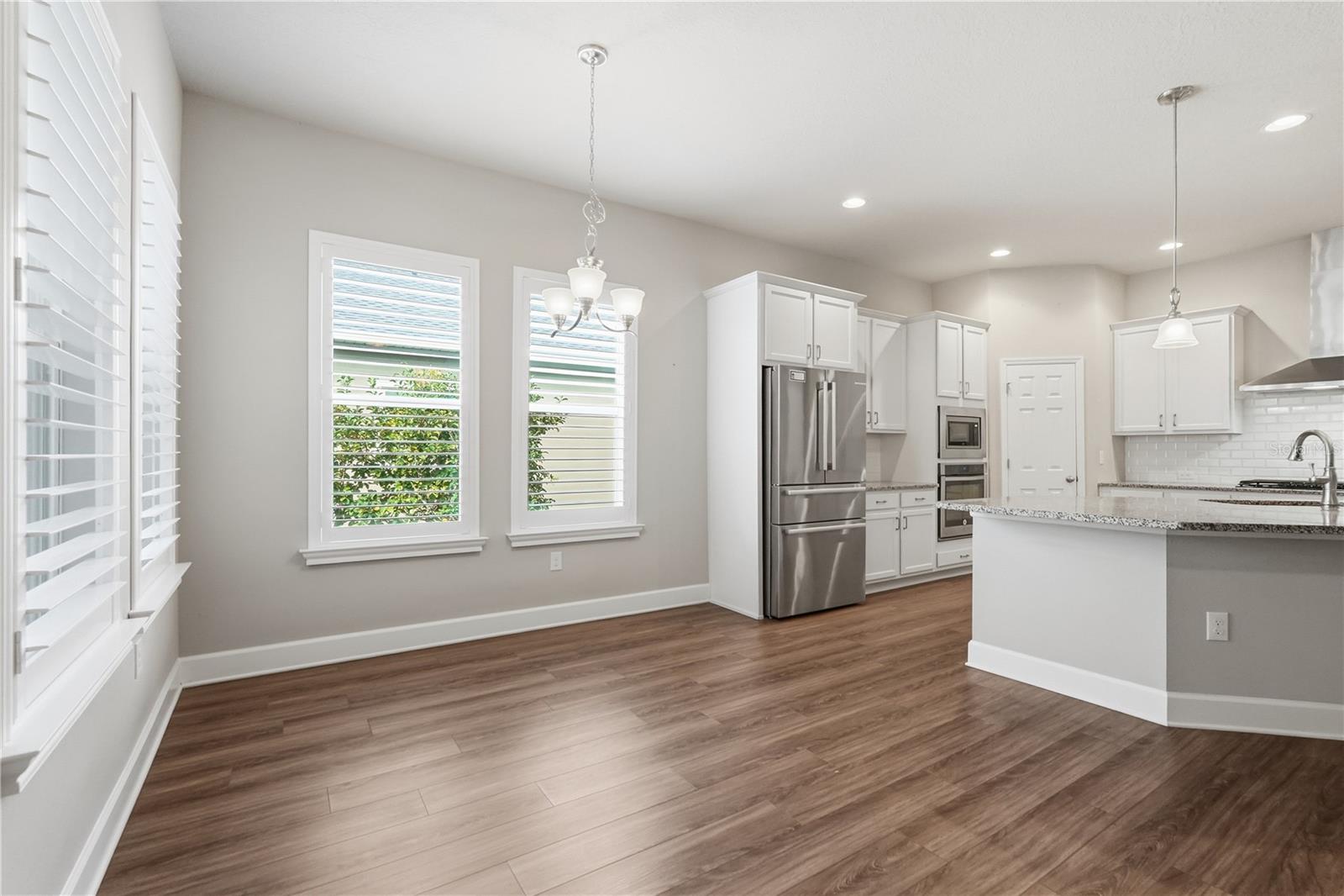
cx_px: 672
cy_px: 448
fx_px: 616
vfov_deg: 72.0
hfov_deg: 95.0
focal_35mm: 16
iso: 3200
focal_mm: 16.5
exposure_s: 1/800
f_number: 7.1
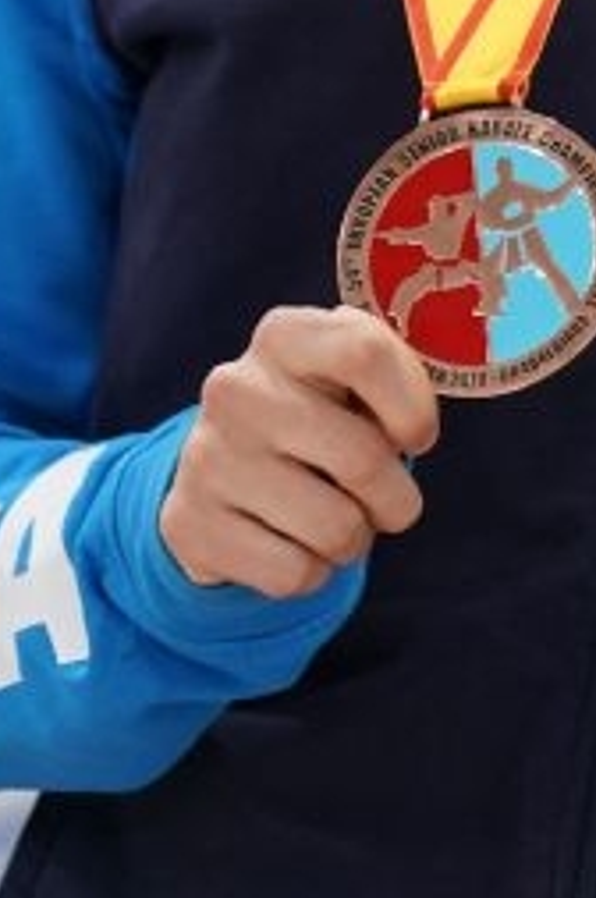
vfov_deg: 2.2
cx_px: 575
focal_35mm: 950
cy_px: 273
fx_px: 23655
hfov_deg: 1.4
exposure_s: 1/250
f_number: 2.8
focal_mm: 200
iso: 1250
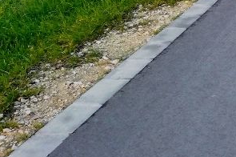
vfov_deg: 13.2
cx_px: 393
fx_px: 616
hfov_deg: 18.3
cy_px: -121
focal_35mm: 94
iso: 50
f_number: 2.2
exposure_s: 1/50
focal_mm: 3.81
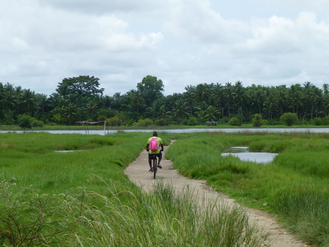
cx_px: 164
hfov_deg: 15.5
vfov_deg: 11.7
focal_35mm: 127
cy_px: 124
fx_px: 1207
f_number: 5.3
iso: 100
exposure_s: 1/640
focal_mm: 20.6
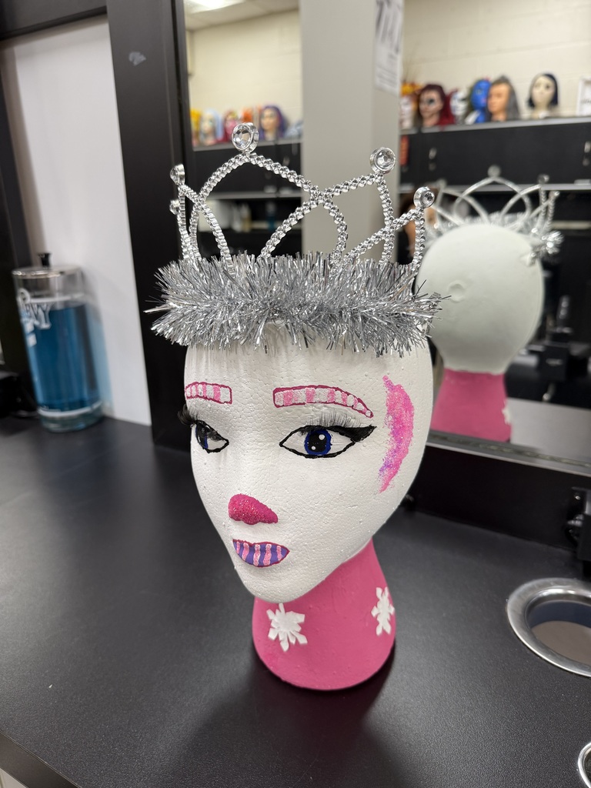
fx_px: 546
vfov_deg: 71.6
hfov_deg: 56.8
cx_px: 296
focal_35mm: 24
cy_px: 394
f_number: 1.78
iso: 125
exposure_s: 1/120
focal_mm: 6.76
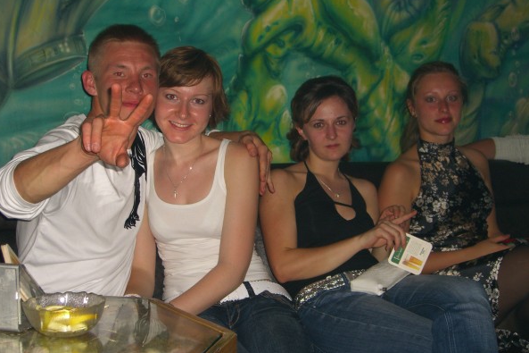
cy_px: 176
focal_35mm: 60
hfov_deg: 33.4
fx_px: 881
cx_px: 263
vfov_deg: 22.6
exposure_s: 1/60
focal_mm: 11.8
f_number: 3.6
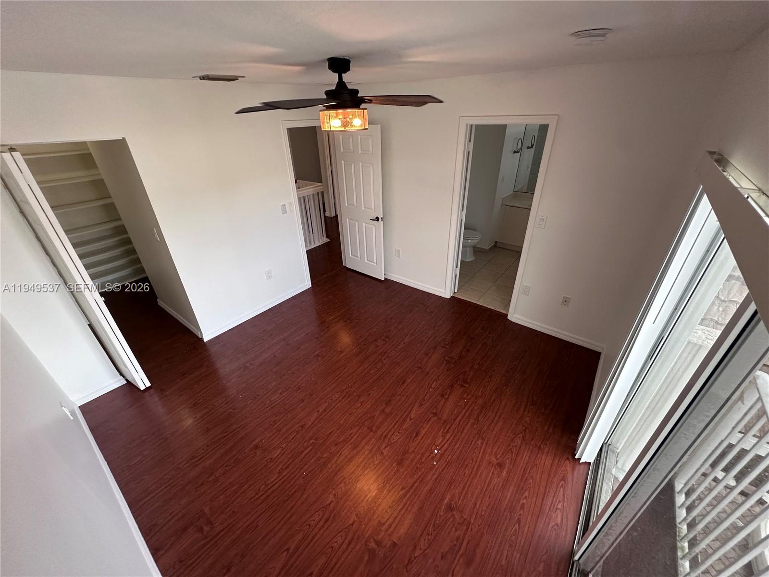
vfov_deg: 85.7
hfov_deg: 102.1
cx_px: 384
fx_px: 311
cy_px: 288
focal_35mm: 14
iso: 250
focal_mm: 2.22
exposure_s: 1/120
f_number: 2.2
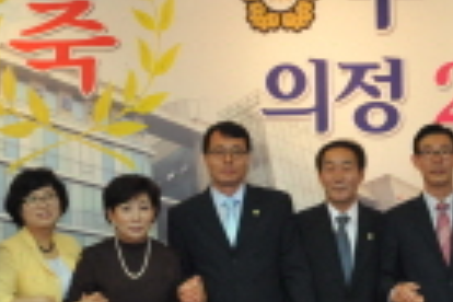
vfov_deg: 10.2
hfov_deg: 15.1
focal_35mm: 135
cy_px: 148
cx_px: 371
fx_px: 1699
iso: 1250
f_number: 4
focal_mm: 31
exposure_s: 1/125
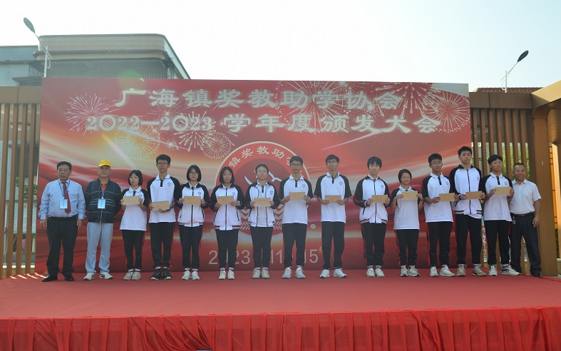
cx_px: 282
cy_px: 164
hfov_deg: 61.2
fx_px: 474
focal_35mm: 31
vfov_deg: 40.6
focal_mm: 20
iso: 100
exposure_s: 1/200
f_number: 5.6
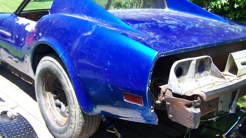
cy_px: 72
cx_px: 124
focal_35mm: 42
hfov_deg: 48.4
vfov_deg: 28.3
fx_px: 274
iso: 64
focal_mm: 6.3
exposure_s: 1/160
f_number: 2.8
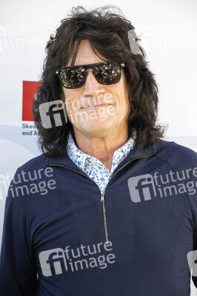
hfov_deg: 16.4
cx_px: 98
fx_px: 682
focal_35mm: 83
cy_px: 148
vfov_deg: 24.5
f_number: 5.6
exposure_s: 1/200
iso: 400
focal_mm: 83
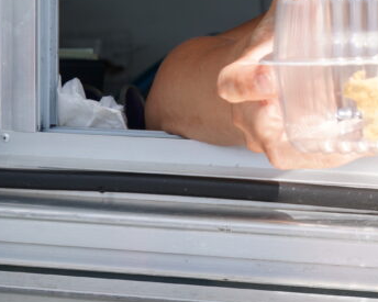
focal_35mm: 126
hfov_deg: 14.6
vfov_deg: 12.0
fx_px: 1409
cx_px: 504
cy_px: -62
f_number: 8
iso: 100
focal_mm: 42
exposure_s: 1/100
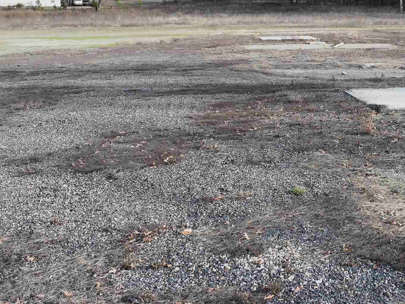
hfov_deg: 34.3
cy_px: 130
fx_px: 632
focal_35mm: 54
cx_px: 333
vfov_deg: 27.0
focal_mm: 12.29
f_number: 2.8
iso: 210
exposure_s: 1/1600
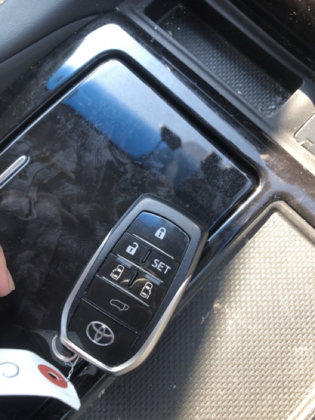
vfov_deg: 63.4
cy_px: 210
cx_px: 158
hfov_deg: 49.7
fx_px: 340
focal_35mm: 28
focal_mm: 3.99
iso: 25
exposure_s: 1/60
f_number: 1.8
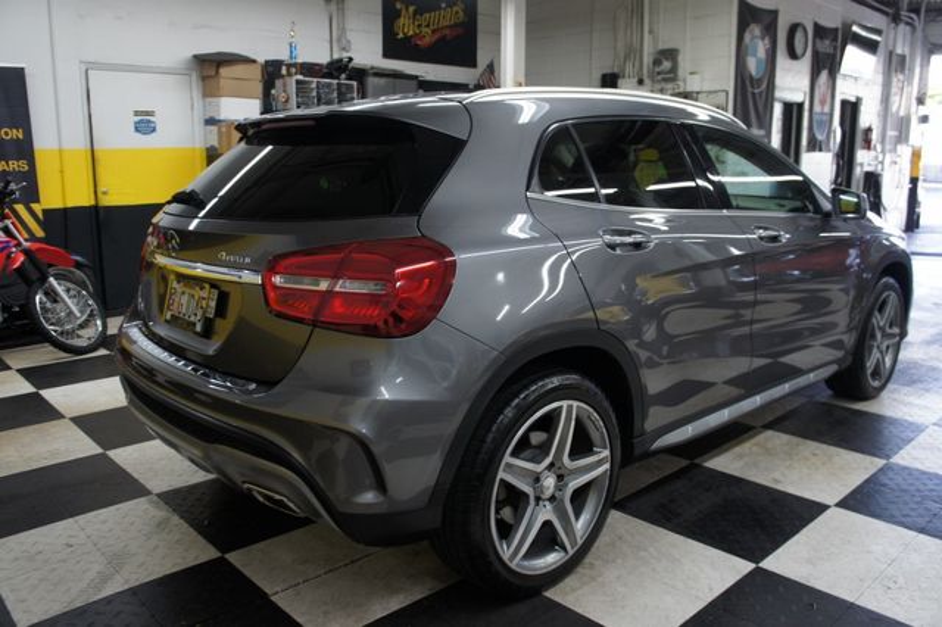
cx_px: 471
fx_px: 706
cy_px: 314
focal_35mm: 27
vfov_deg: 47.9
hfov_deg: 67.4
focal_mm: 18
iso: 200
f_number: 3.5
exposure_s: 1/30
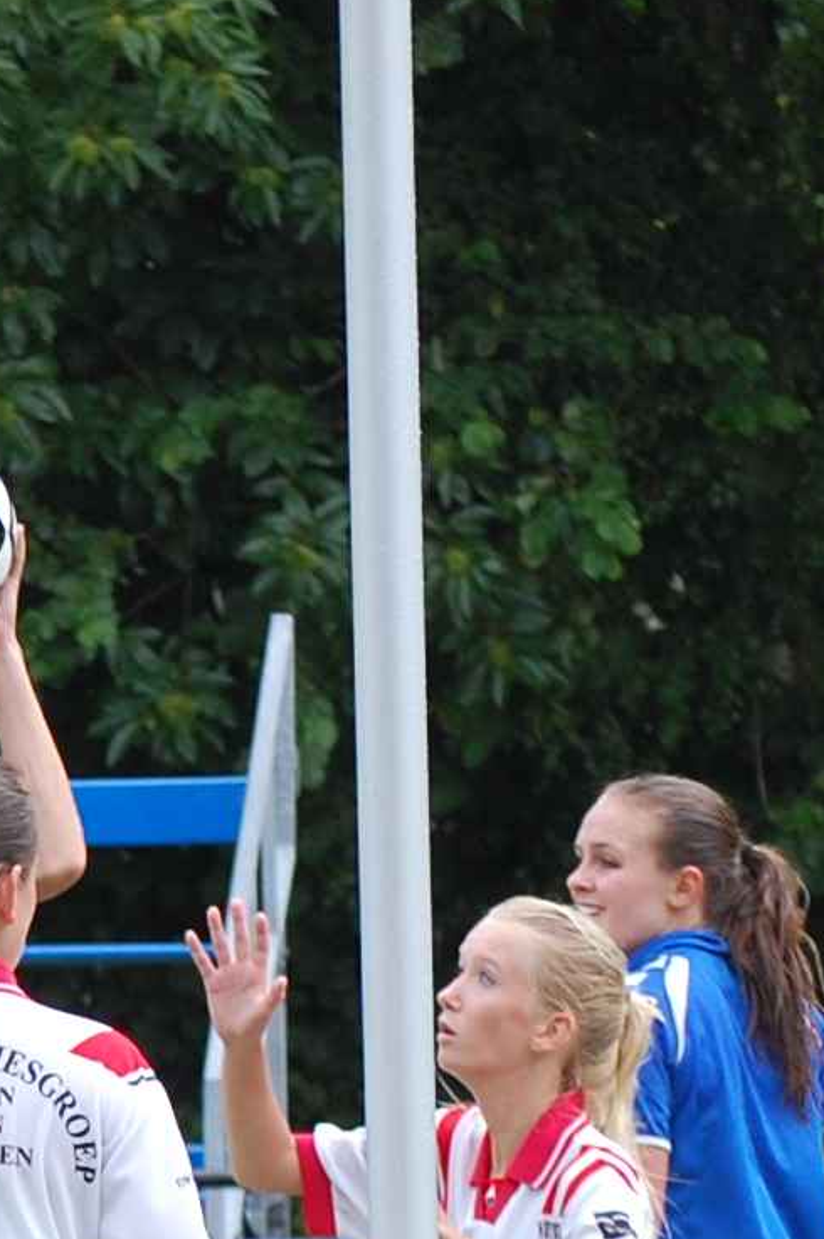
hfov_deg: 5.2
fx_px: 9115
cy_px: 1271
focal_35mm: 265
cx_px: 57
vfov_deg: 7.7
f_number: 5.6
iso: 360
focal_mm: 82
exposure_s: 1/500
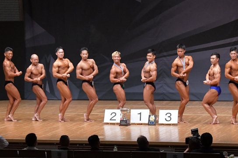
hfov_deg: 13.3
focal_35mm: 154
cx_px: 149
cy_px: 92
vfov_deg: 8.9
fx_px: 1017
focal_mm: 72
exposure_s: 1/400
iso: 6400
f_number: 5.6
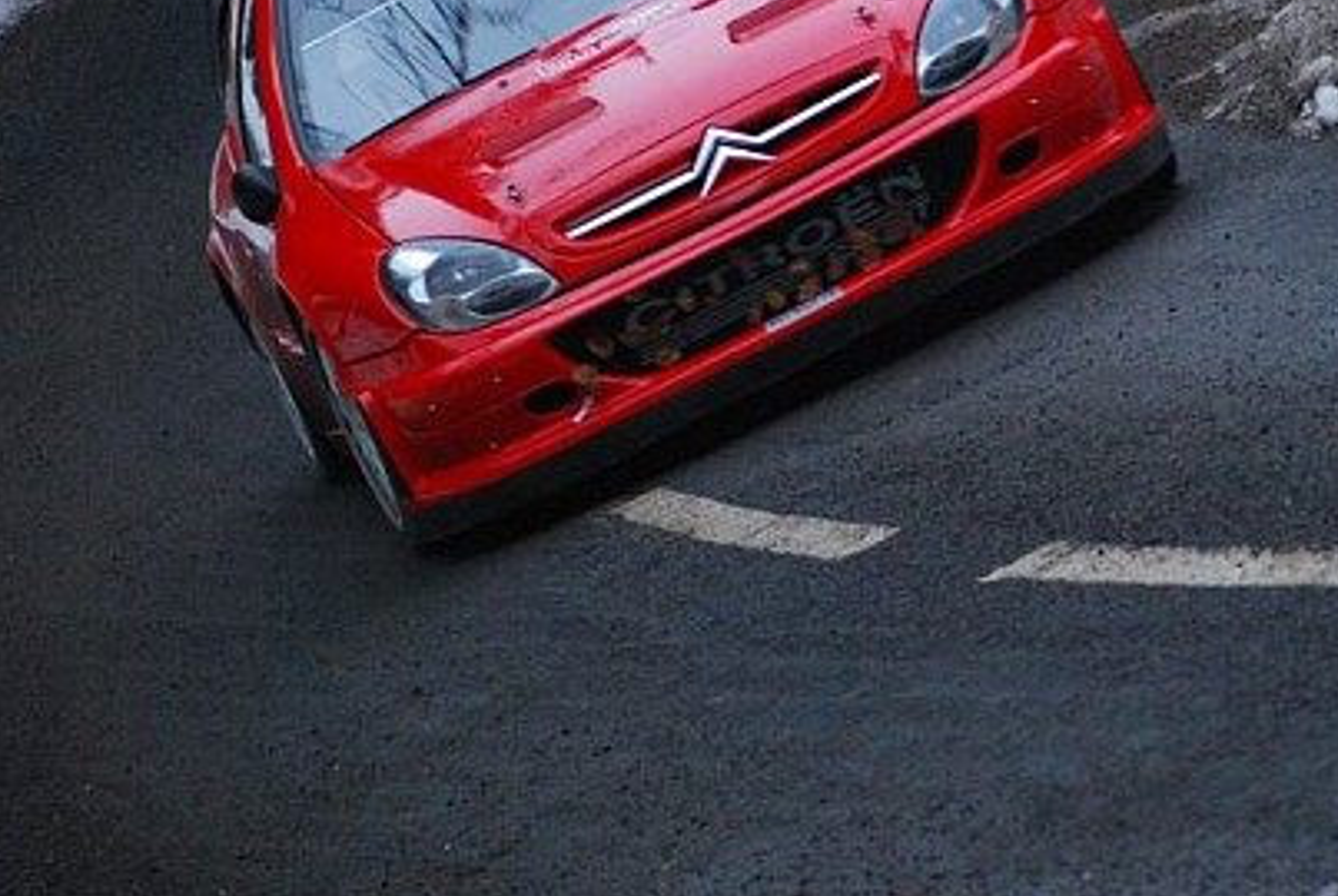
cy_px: 91
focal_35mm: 253
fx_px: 9417
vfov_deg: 5.4
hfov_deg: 8.1
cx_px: 1192
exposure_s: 1/320
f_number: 4.5
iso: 800
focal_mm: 85
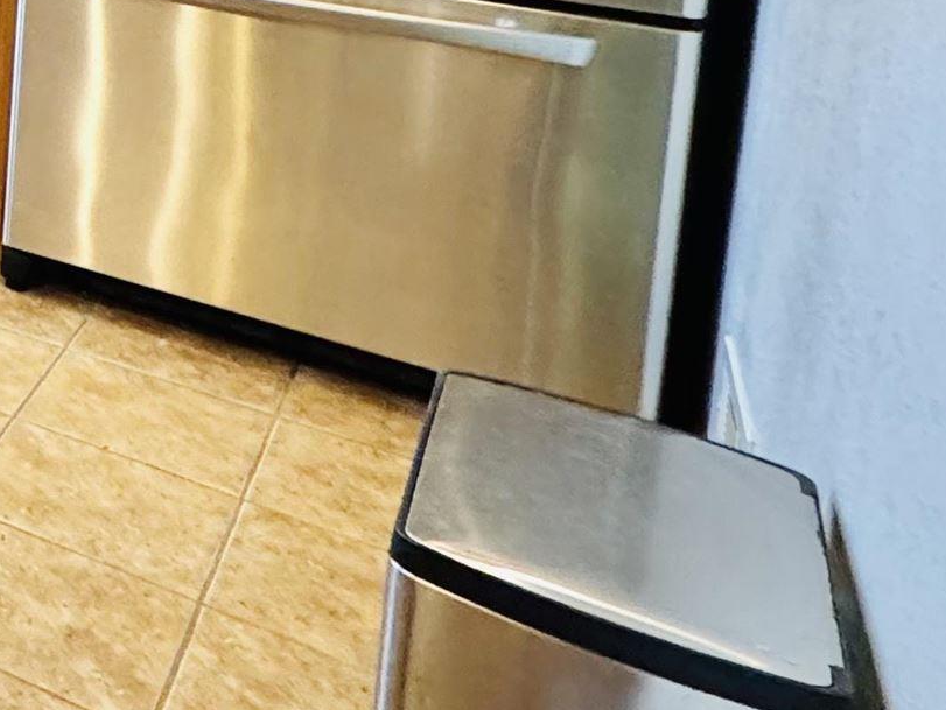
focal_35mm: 53
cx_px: -754
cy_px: -239
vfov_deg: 23.9
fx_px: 1449
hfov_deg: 22.1
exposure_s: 1/60
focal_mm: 2.22
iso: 320
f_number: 2.2
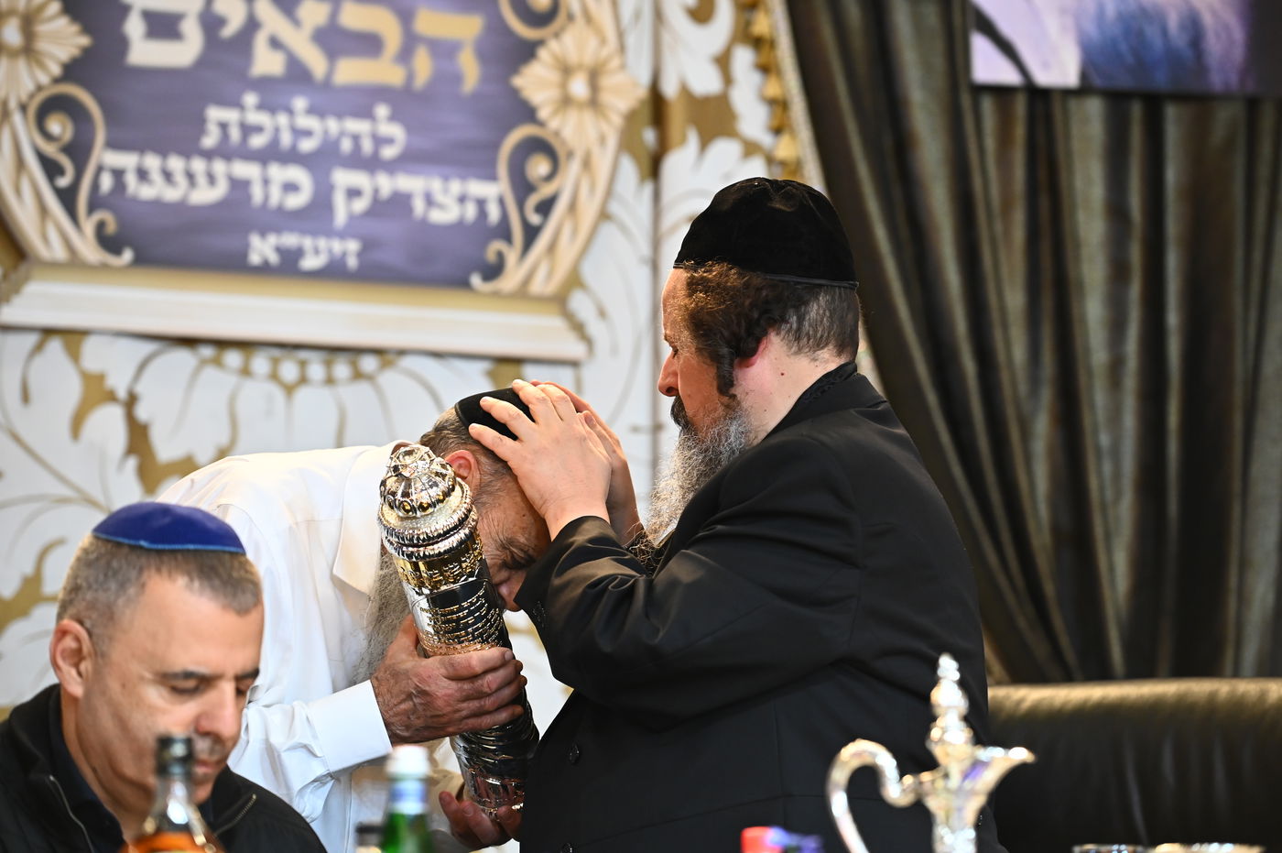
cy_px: 426
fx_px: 4803
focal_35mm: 135
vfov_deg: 10.1
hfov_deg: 15.2
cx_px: 641
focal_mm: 135
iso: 2500
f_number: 4
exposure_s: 1/200
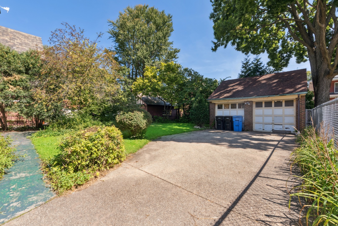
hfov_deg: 100.4
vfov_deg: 77.4
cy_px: 113
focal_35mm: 15
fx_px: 141
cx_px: 169
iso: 400
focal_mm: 15
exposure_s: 1/100
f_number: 8
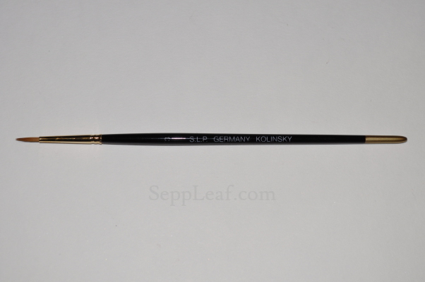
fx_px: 884
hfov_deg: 27.0
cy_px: 141
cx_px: 212
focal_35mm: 75
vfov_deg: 18.1
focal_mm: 50
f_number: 9
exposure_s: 1/125
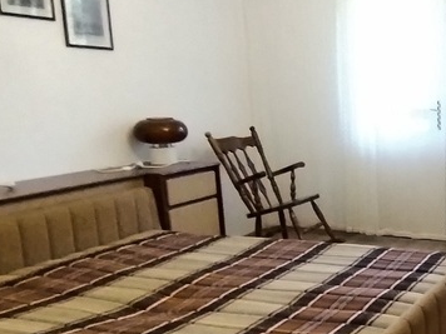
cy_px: 225
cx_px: 516
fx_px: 618
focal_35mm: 48
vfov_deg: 30.0
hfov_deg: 33.4
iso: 626
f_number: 2.2
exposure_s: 1/33.3
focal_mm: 1.42
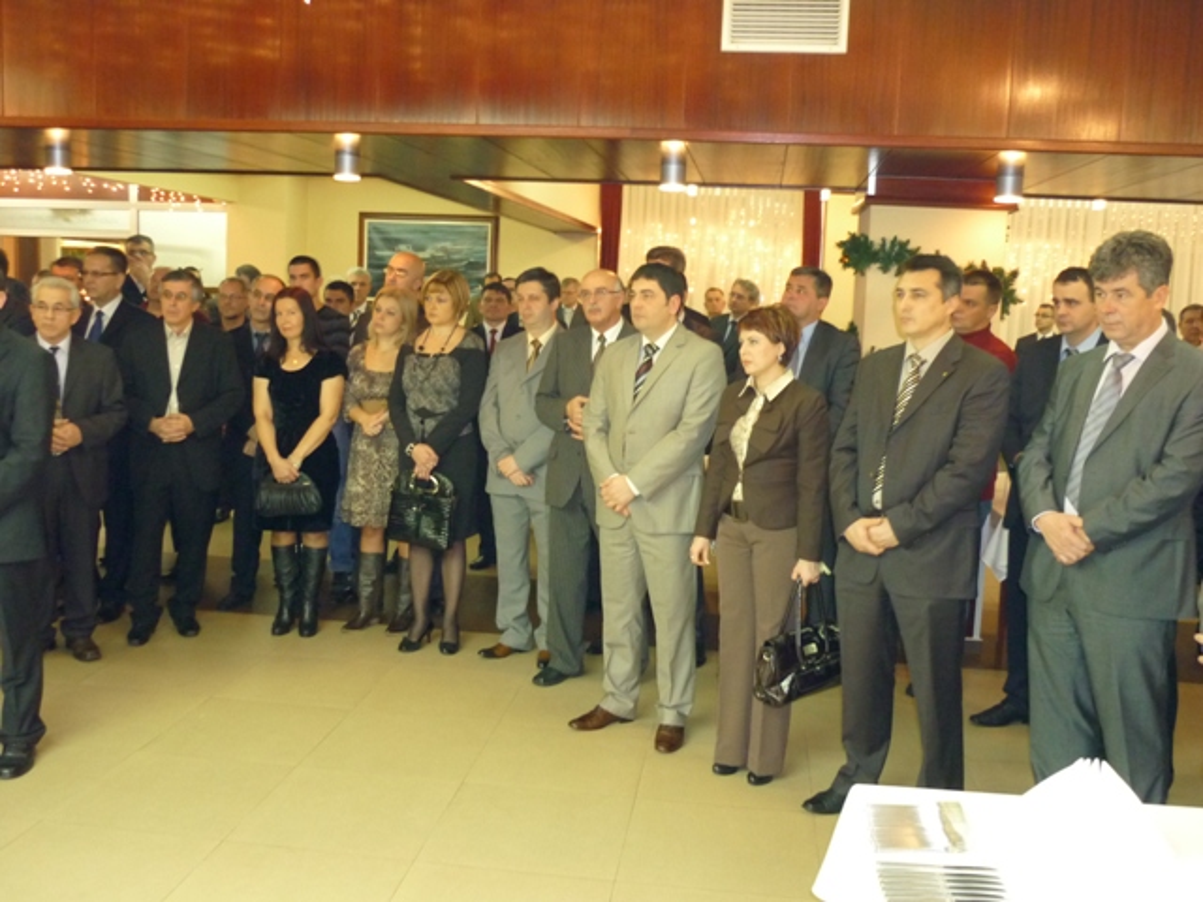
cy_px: 451
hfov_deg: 55.4
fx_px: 1147
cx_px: 602
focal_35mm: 33
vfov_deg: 42.9
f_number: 2.8
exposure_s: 1/8
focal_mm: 5.5
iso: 320
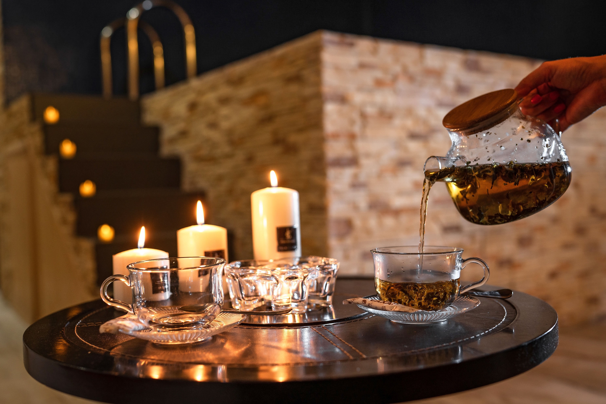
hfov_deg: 54.4
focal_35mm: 35
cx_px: 303
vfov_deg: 37.9
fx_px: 589
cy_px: 202
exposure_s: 1/30
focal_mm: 35
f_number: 2.8
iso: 500
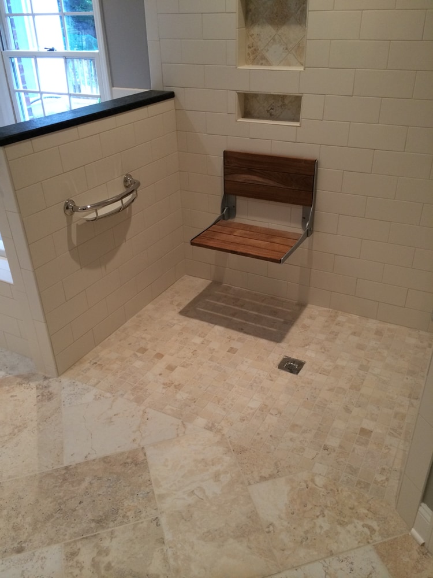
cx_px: 216
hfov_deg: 46.8
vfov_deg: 60.0
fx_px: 500
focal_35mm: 30
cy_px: 289
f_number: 2.2
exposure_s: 1/30
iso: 64
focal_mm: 4.12
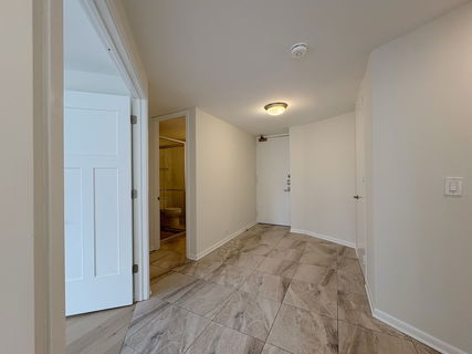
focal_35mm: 14
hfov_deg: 102.1
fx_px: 191
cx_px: 236
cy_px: 177
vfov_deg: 85.6
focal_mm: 2.22
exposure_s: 1/120
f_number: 2.2
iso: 200
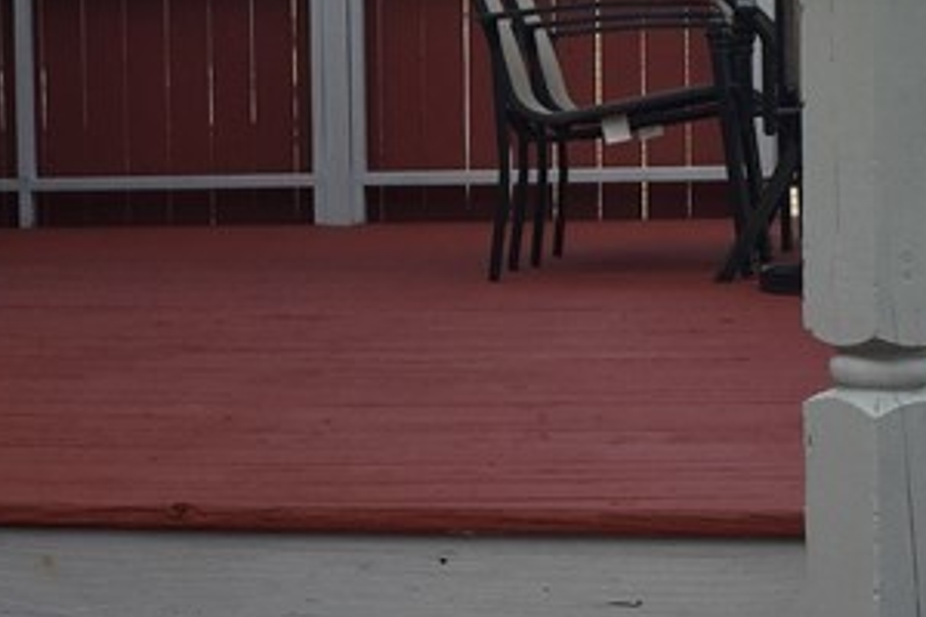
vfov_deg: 13.3
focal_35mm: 103
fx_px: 2649
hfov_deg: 19.7
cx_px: 256
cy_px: 308
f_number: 2.2
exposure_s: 1/590
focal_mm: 4.15
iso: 32
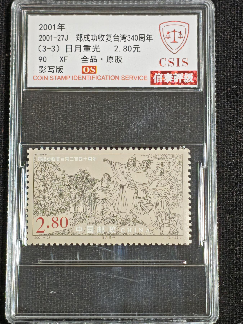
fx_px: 1020
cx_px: 122
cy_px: 162
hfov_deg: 13.6
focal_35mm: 109
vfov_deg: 18.0
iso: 50
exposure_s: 1/528
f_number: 1.5
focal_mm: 4.94
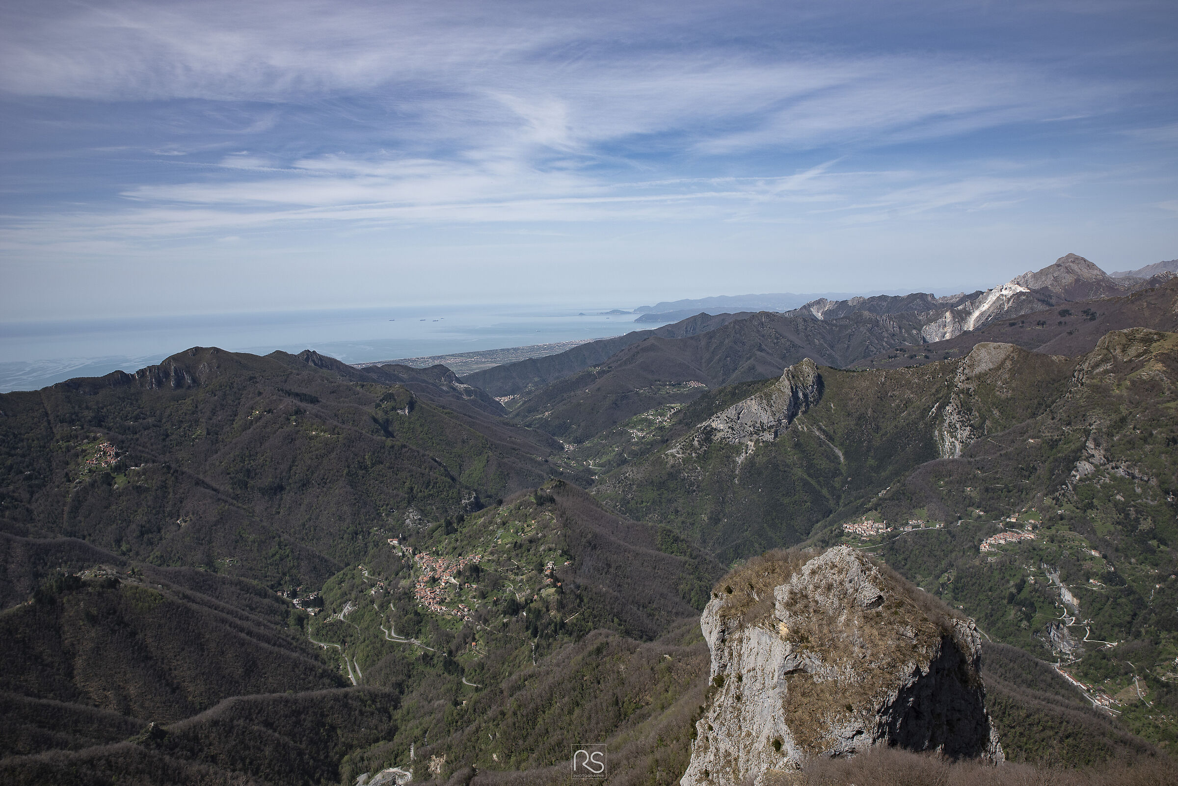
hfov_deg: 73.7
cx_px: 589
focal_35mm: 24
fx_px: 786
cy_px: 393
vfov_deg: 53.2
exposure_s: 1/320
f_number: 8
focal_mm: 24
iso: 100
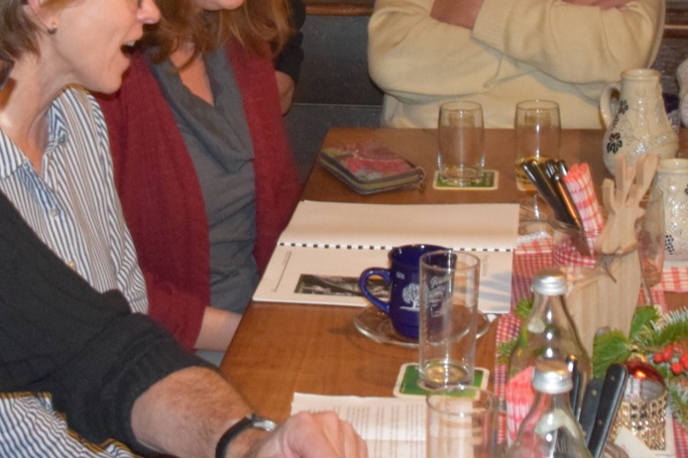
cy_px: 57
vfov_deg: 13.6
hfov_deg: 20.5
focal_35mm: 99
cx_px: 247
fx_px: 1899
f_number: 3.8
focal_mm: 23
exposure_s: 1/60
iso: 3200
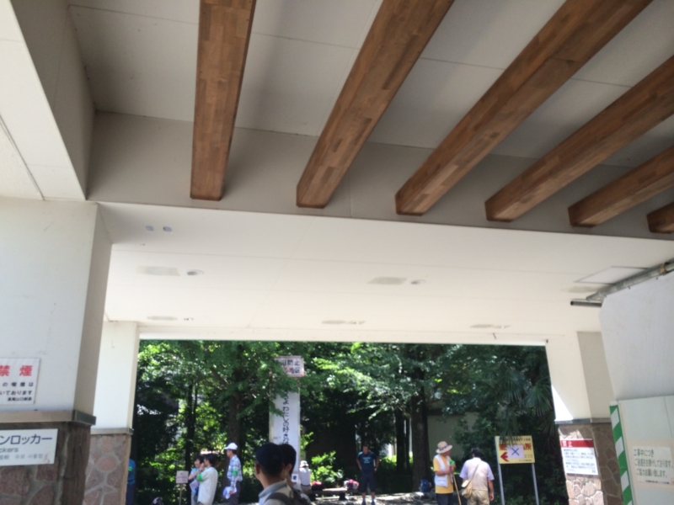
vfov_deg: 46.8
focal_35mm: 30
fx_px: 584
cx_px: 337
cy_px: 252
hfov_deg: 60.0
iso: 32
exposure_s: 1/302
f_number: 2.2
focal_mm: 4.12
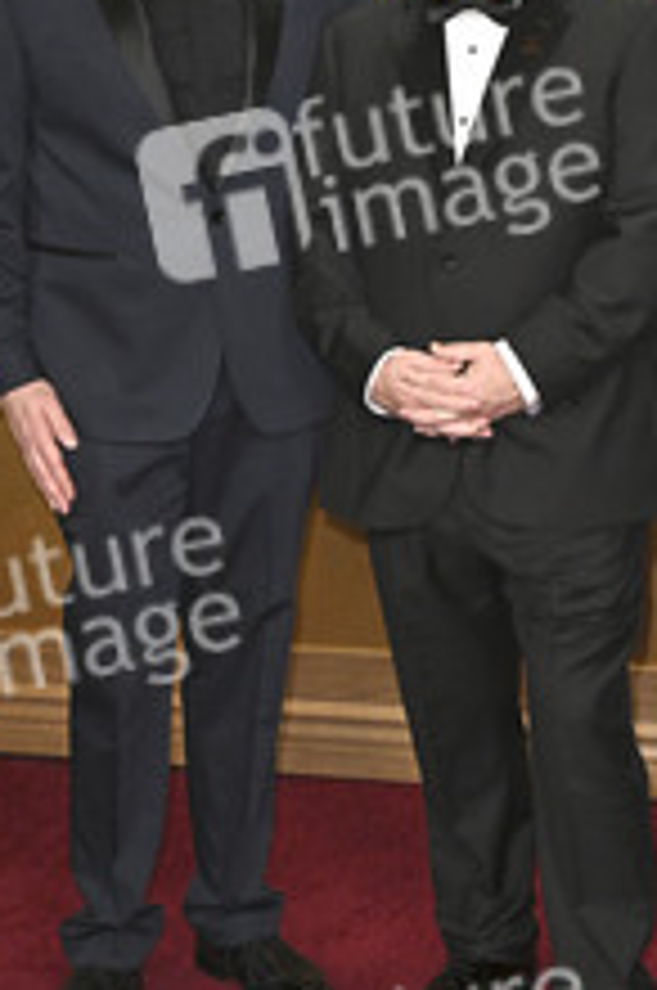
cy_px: 400
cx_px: 500
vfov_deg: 22.9
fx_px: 2444
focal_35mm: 89
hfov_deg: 15.2
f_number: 5.6
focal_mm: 49
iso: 2500
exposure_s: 1/320
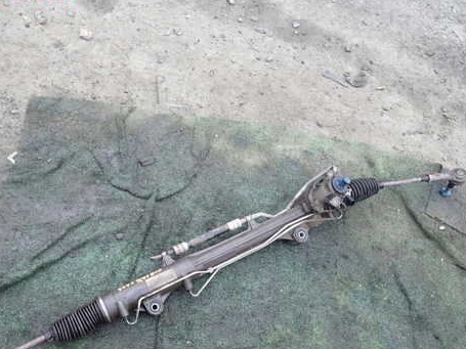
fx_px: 444
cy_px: 209
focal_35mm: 33
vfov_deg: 42.7
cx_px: 189
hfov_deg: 55.0
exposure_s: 1/100
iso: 100
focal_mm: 4.5
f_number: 2
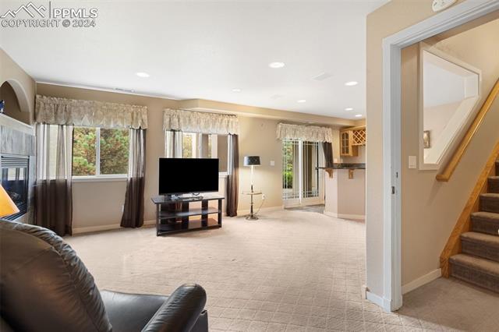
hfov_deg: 96.8
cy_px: 166
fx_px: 222
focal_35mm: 16
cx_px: 250
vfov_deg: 73.7
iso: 500
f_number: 7.1
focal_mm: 16
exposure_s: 1/5
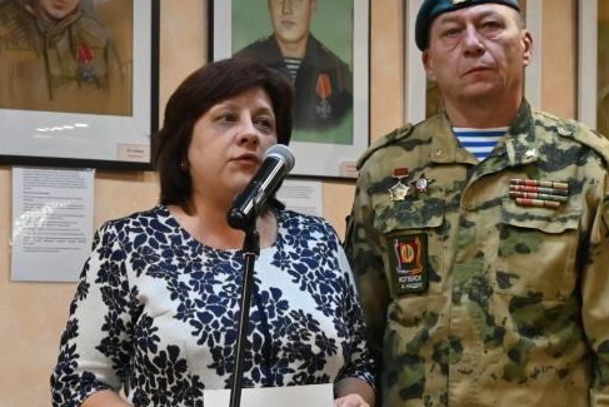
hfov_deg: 20.2
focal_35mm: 101
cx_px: 326
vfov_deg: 13.5
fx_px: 1709
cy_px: 274
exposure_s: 1/125
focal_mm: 32
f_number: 5.6
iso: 3200
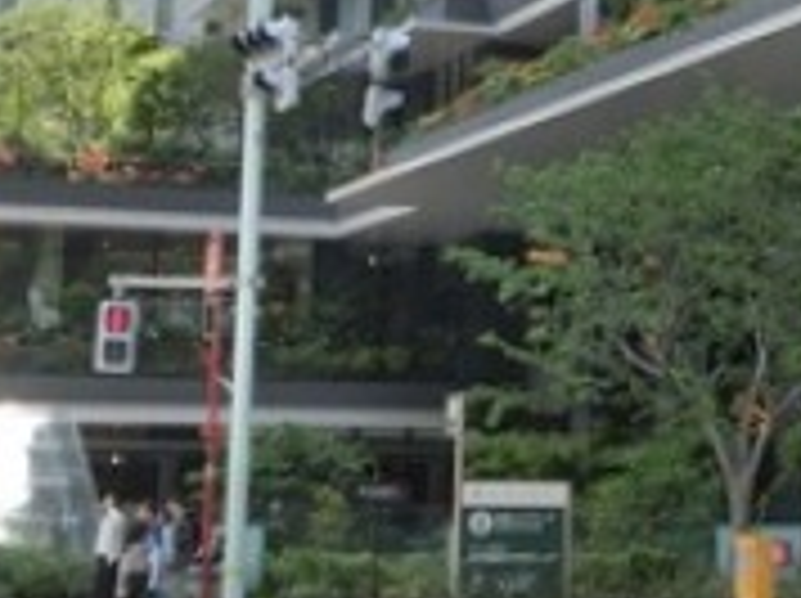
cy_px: -29
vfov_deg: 13.6
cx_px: 760
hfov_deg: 18.0
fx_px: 2473
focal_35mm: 107
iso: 80
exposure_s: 1/320
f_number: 3.9
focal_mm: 6.67
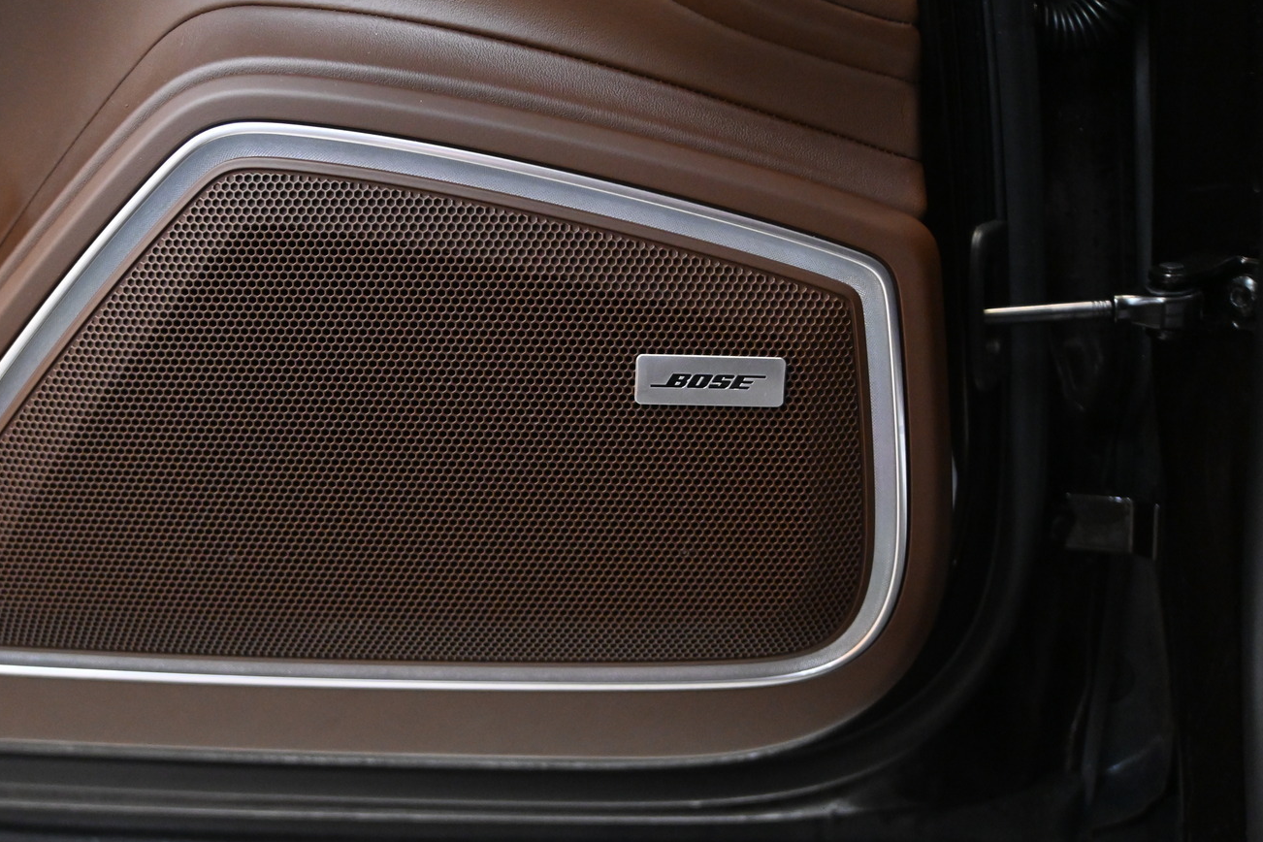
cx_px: 503
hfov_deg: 35.0
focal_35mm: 57
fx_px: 1997
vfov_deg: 23.8
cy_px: 366
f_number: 5
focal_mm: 30.5
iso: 3200
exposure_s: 1/100
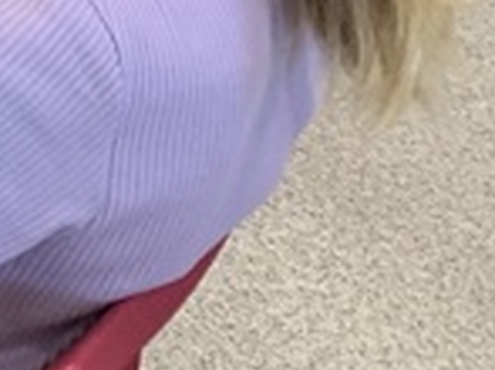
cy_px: -602
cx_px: -1003
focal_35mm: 181
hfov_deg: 8.9
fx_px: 2586
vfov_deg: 7.5
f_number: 1.8
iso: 100
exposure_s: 1/79
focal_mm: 4.25
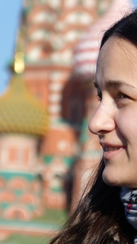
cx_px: 122
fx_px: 2622
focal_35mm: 406
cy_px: 122
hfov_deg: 3.0
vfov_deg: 5.3
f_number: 4
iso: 100
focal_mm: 50
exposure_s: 1/1300
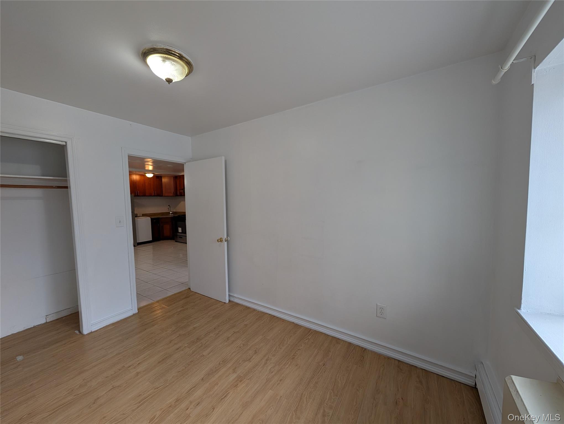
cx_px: 282
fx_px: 196
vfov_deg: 94.6
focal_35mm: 12
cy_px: 212
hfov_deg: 110.5
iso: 55
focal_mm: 2.02
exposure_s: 1/75.6
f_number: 1.7
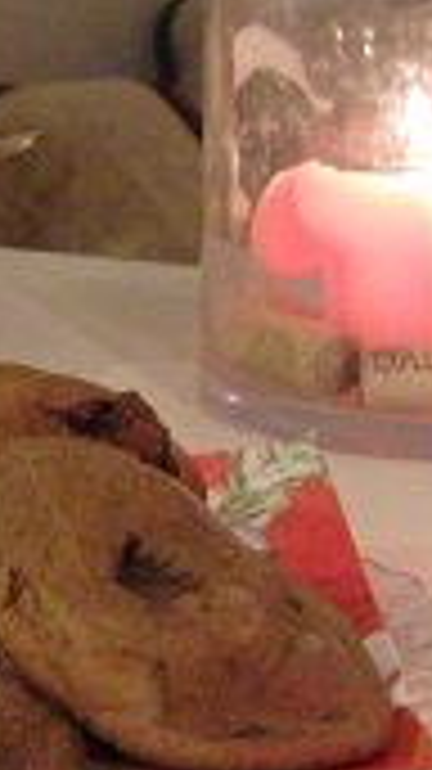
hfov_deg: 10.2
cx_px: -310
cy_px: 441
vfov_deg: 18.9
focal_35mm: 113
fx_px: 2305
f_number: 3
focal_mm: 6.5
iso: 800
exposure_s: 1/13
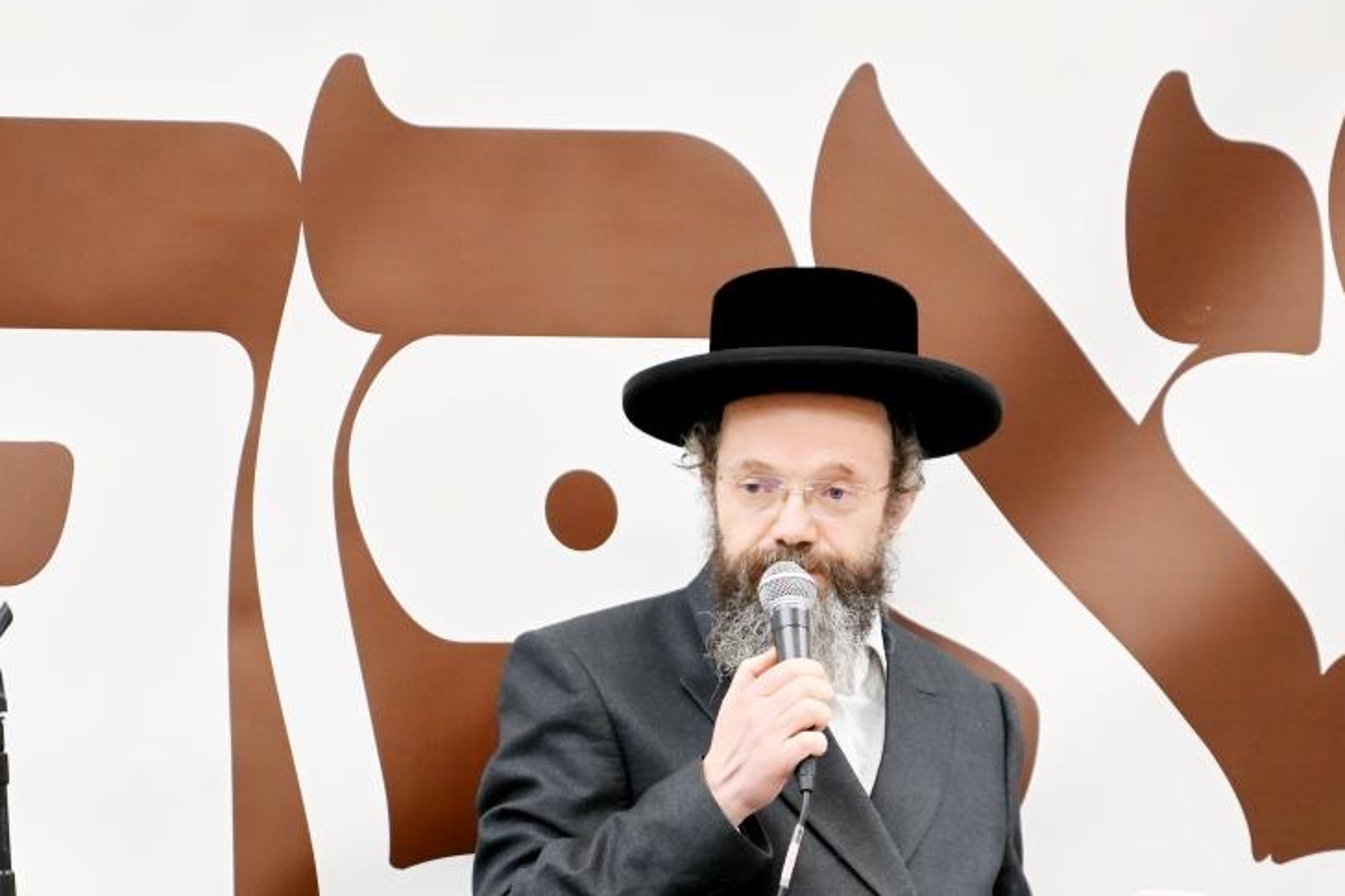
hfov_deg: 4.9
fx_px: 15762
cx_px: 695
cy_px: 582
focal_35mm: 422
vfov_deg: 3.3
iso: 320
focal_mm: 200
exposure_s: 1/160
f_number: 2.8
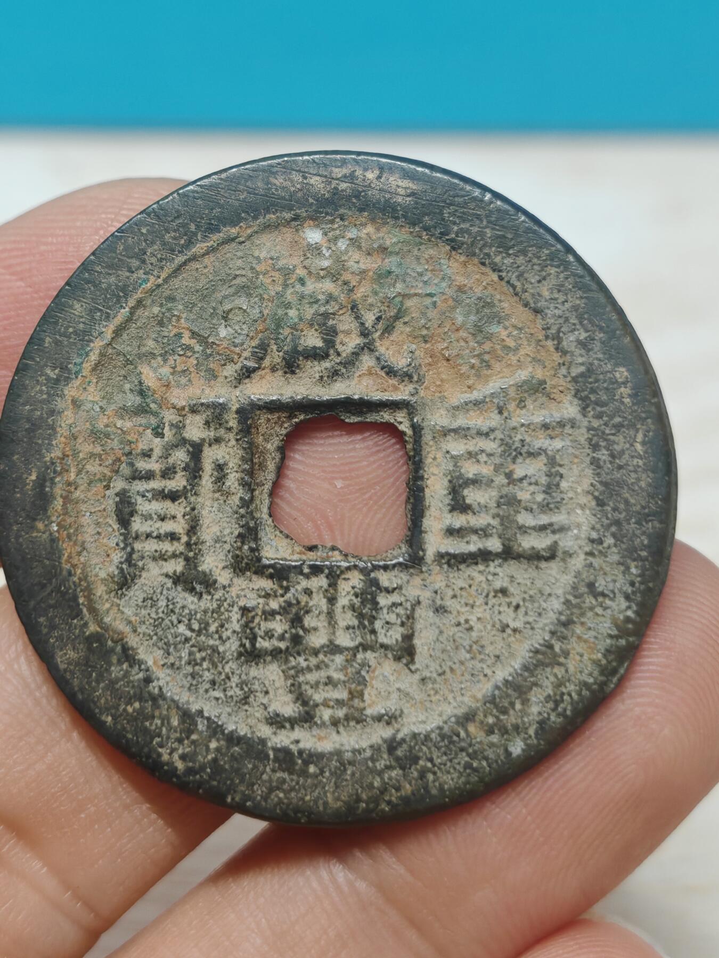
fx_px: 2631
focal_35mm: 95
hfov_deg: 15.6
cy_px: 479
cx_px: 360
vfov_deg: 20.7
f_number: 1.6
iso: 100
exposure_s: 1/100
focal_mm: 7.62
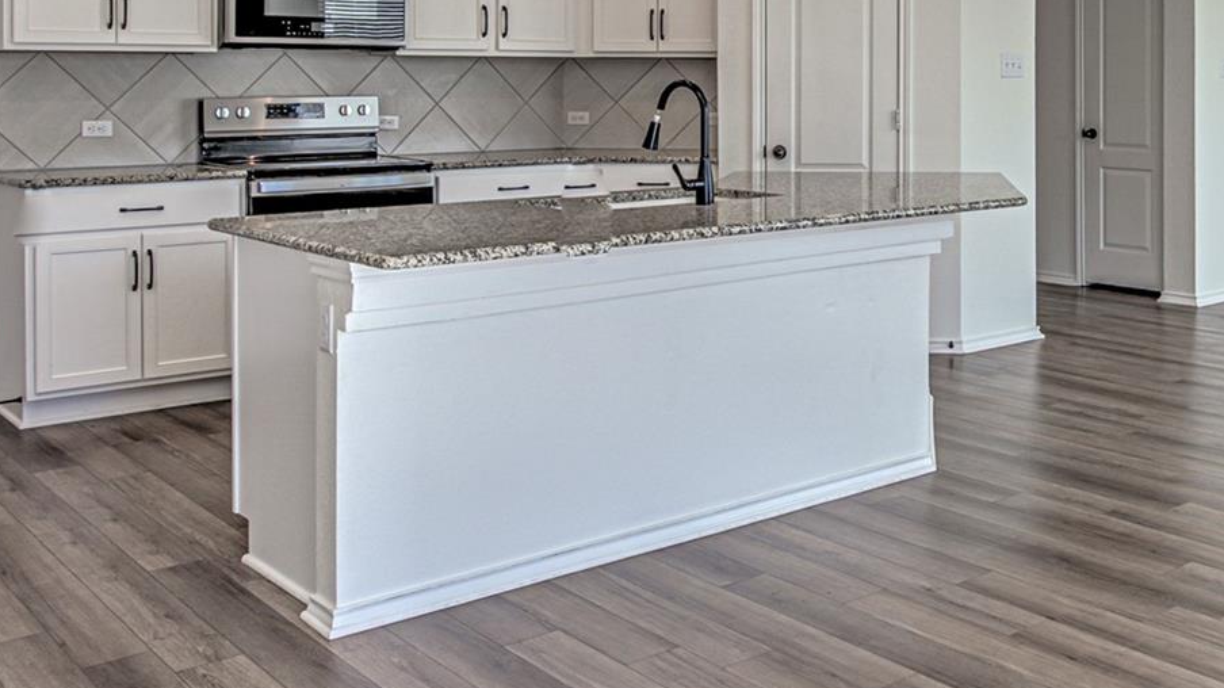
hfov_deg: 50.8
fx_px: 1233
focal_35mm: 38
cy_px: 95
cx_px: 902
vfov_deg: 30.1
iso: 400
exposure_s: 1/125
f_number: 8
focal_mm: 16
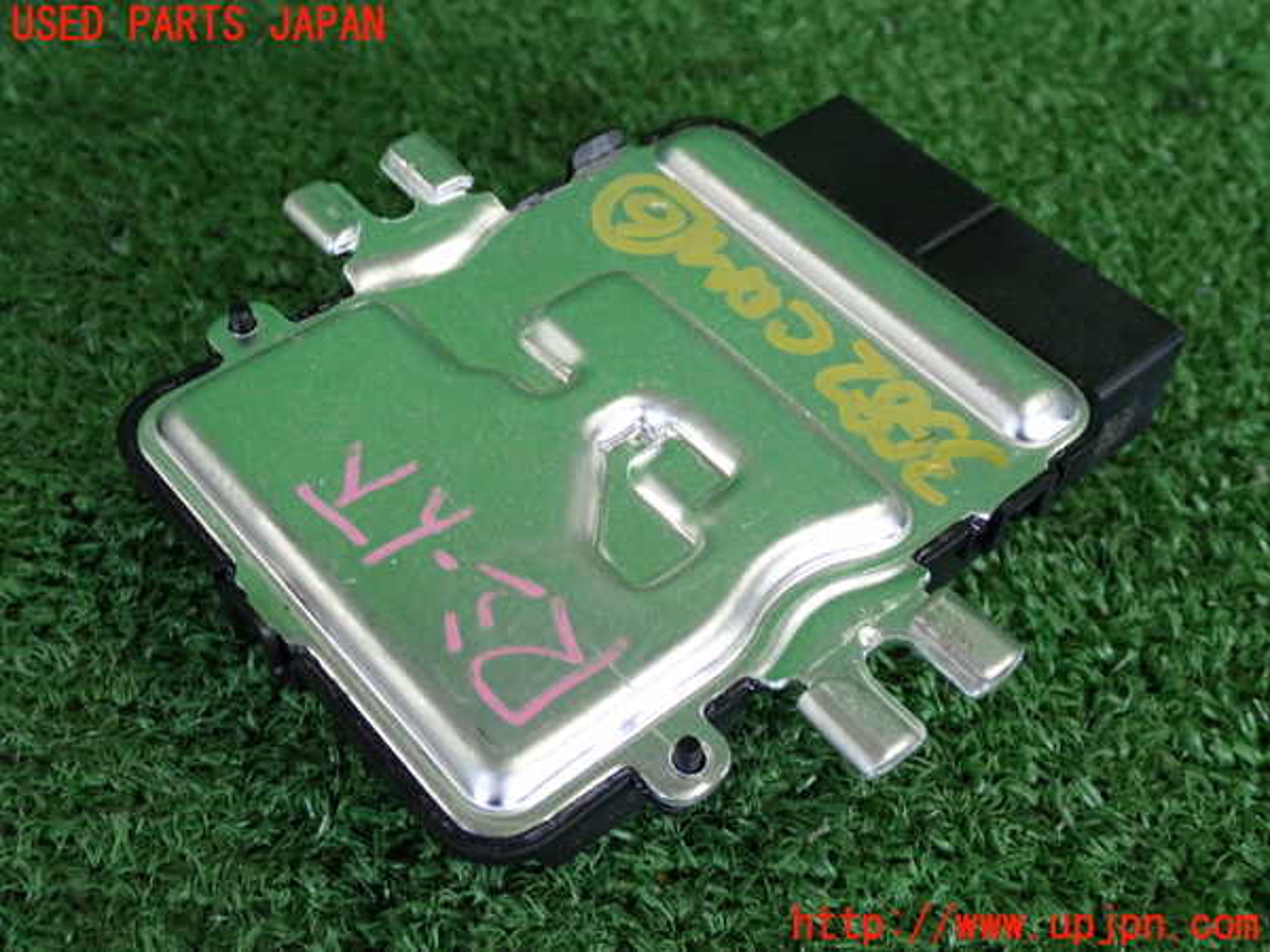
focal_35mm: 44
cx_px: 635
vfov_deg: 32.9
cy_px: 476
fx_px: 1614
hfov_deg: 42.9
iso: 640
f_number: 2.9
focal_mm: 7.84
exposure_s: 1/125
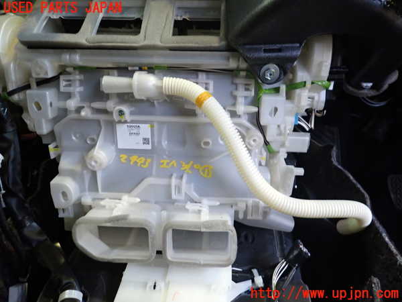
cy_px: 151
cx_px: 201
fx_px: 290
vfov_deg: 54.9
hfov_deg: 69.4
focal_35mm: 25
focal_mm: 4.5
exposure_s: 1/60
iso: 320
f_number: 2
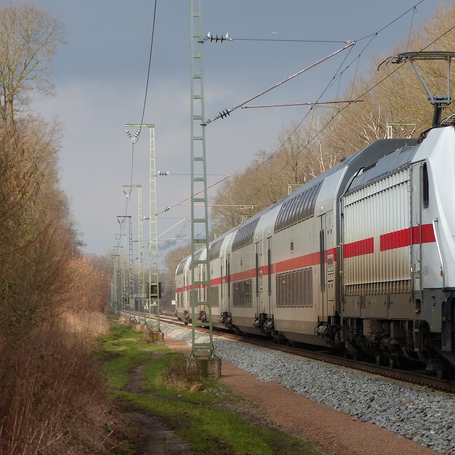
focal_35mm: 194
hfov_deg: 9.0
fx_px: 2885
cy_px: 209
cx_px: 384
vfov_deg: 9.0
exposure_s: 1/500
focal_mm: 22.6
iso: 100
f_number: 4
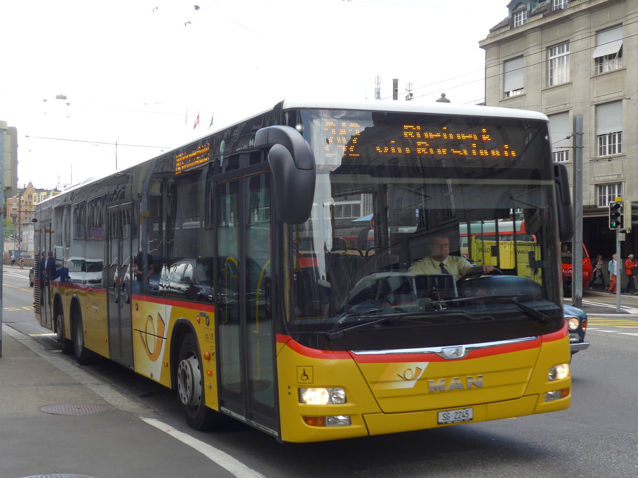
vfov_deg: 29.7
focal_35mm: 49
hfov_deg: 38.9
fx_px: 903
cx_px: 319
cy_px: 239
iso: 100
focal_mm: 10.1
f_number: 3.2
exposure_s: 1/250
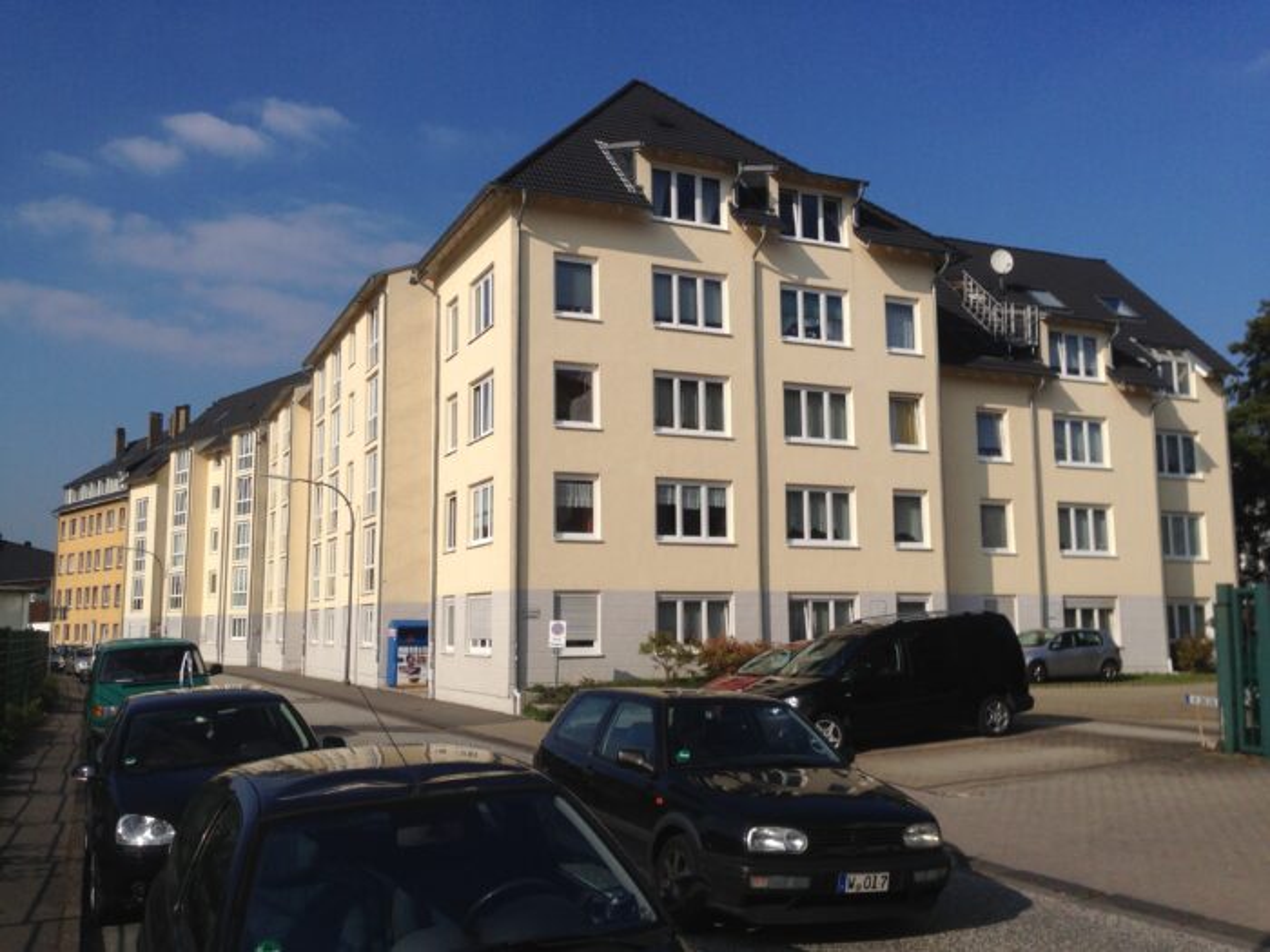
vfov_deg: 42.9
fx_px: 1211
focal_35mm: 33
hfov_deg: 55.4
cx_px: 635
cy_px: 476
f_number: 2.4
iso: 50
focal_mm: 4.12
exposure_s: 1/3390
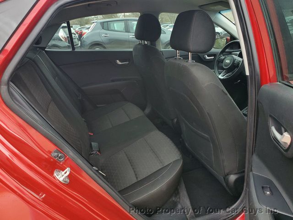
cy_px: 110
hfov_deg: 67.3
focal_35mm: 26
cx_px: 146
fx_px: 220
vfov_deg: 53.1
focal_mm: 4.3
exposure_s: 1/100
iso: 160
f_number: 2.4
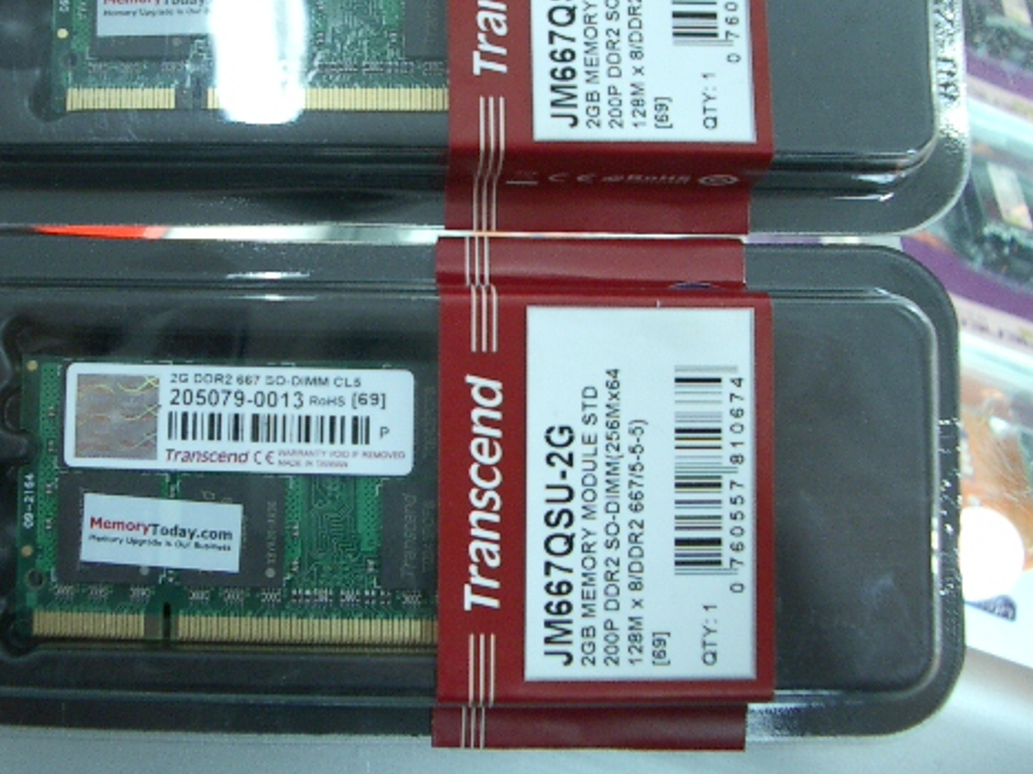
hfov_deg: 39.4
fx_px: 1432
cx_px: 378
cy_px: 261
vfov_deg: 30.0
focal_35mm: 48
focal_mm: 5.8
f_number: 2.6
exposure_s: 1/25
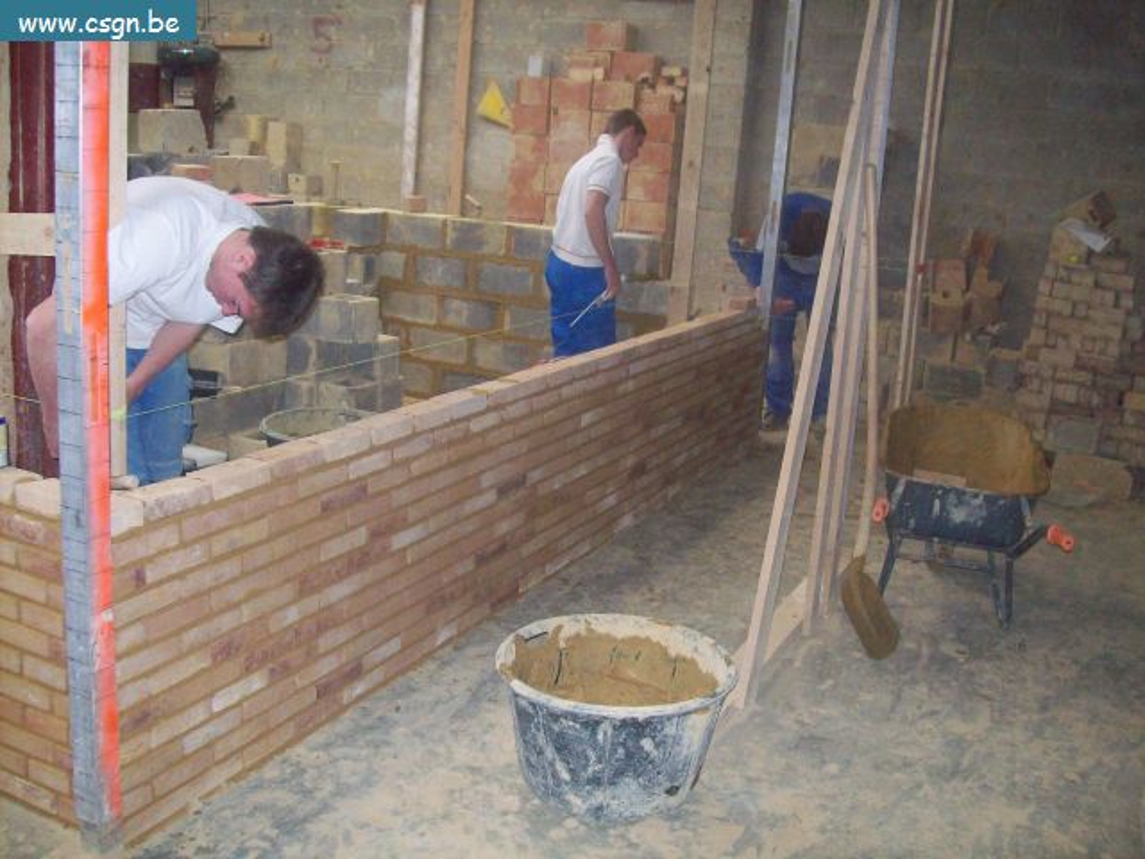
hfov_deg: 51.4
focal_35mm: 36
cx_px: 572
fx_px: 1191
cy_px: 430
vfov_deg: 39.7
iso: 200
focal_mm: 6
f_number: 2.7
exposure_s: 1/64
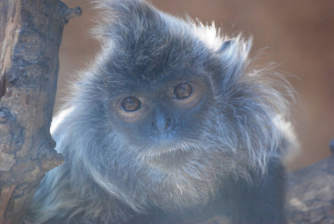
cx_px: 167
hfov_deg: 5.1
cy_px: 112
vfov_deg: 3.4
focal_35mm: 405
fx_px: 3762
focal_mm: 270
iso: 1000
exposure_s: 1/320
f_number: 5.6
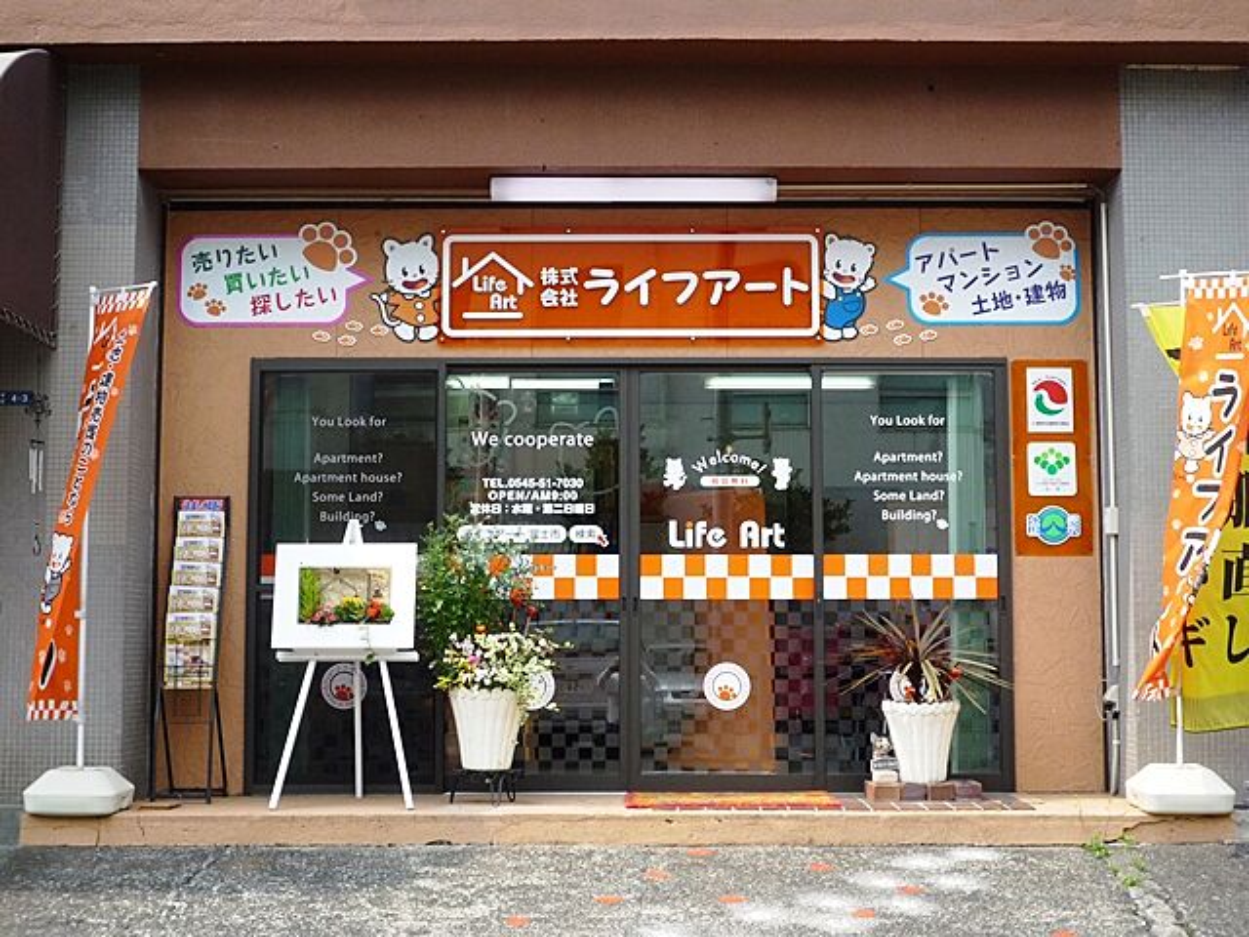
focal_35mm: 53
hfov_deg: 36.2
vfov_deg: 27.5
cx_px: 624
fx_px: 1912
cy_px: 468
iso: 160
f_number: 4.3
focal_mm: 9.3
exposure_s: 1/500
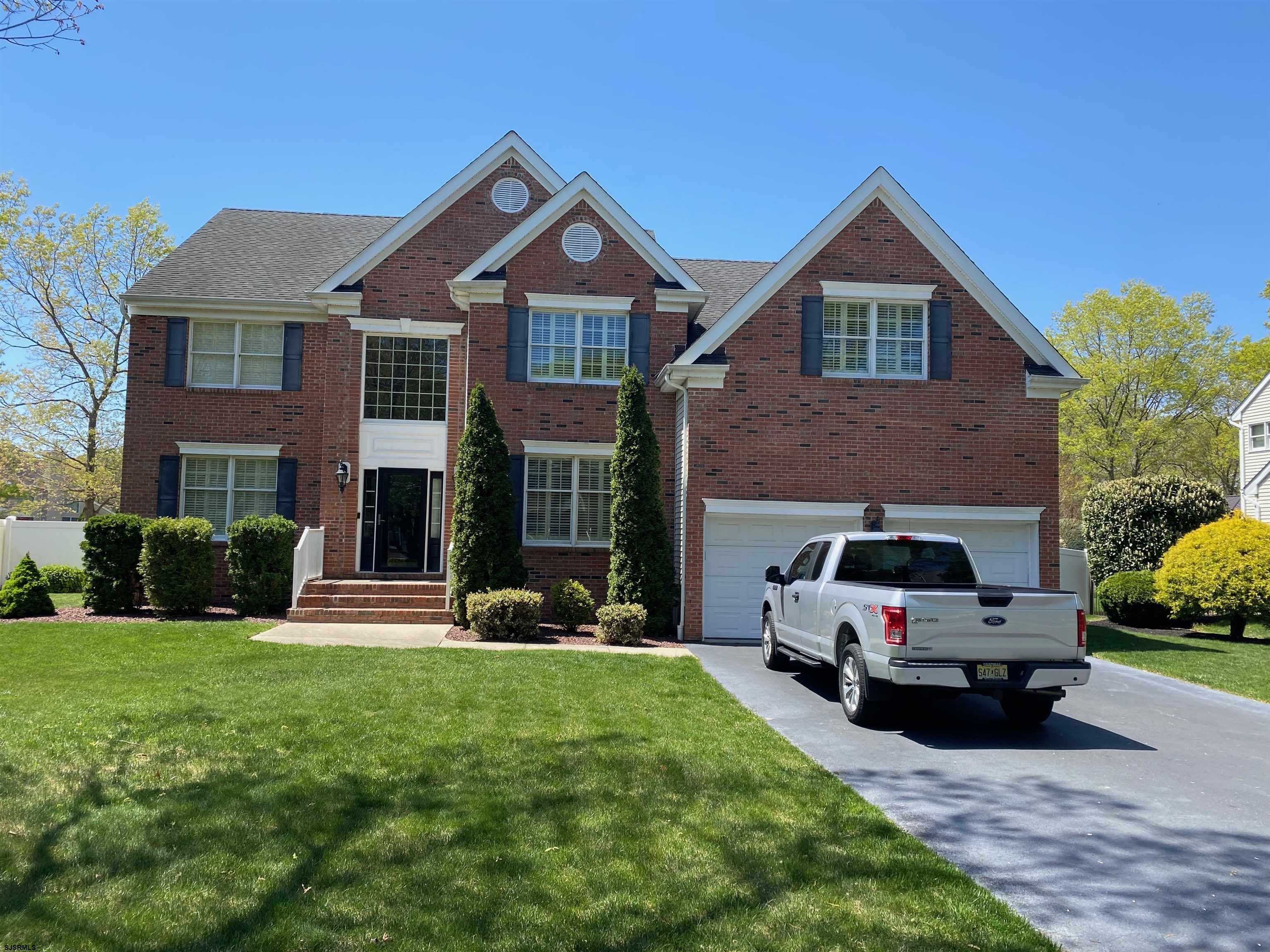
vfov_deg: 53.1
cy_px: 476
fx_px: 954
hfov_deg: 67.3
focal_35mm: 26
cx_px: 635
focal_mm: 4.25
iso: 32
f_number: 1.8
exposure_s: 1/1447
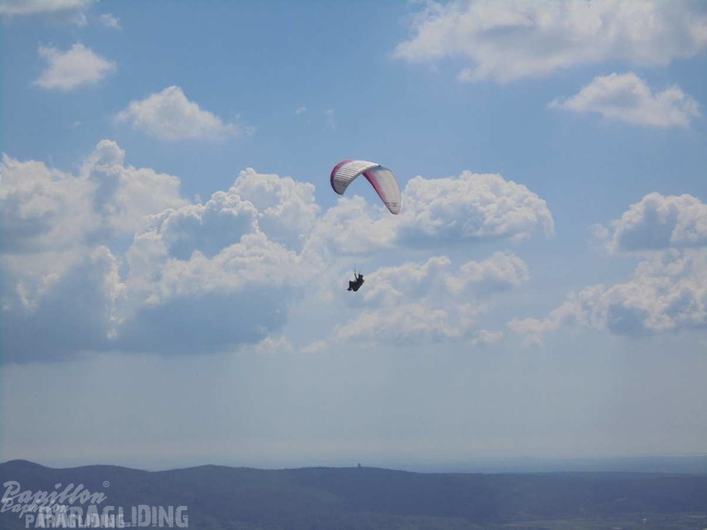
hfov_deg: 18.4
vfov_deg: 13.8
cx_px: 354
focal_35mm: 107
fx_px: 2185
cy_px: 265
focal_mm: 19.2
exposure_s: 1/250
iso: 100
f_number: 16.3
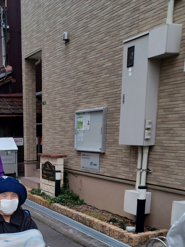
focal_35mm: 49
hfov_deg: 28.5
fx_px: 349
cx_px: 17
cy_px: 216
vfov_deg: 36.8
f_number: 1.8
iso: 125
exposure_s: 1/60
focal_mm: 4.6
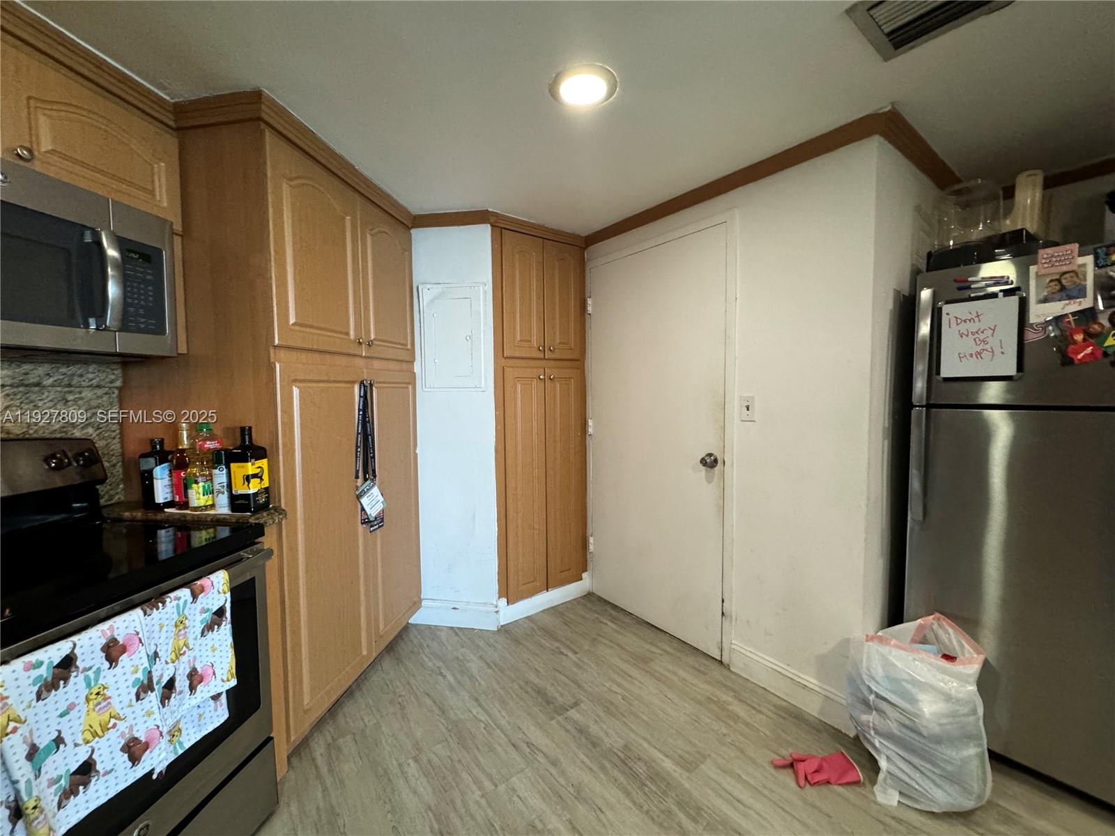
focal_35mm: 14
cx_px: 558
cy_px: 418
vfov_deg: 85.7
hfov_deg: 102.1
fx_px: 451
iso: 640
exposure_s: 1/60
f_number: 2.2
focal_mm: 2.22
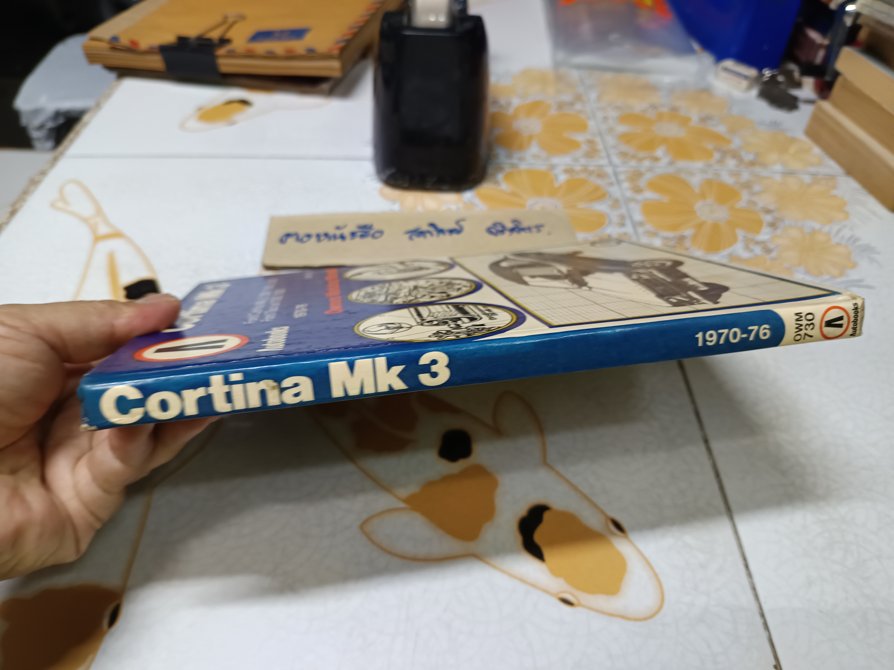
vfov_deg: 56.8
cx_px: 447
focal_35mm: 24
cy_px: 335
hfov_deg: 71.6
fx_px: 620
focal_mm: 5.31
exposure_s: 1/25
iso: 1085
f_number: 1.7
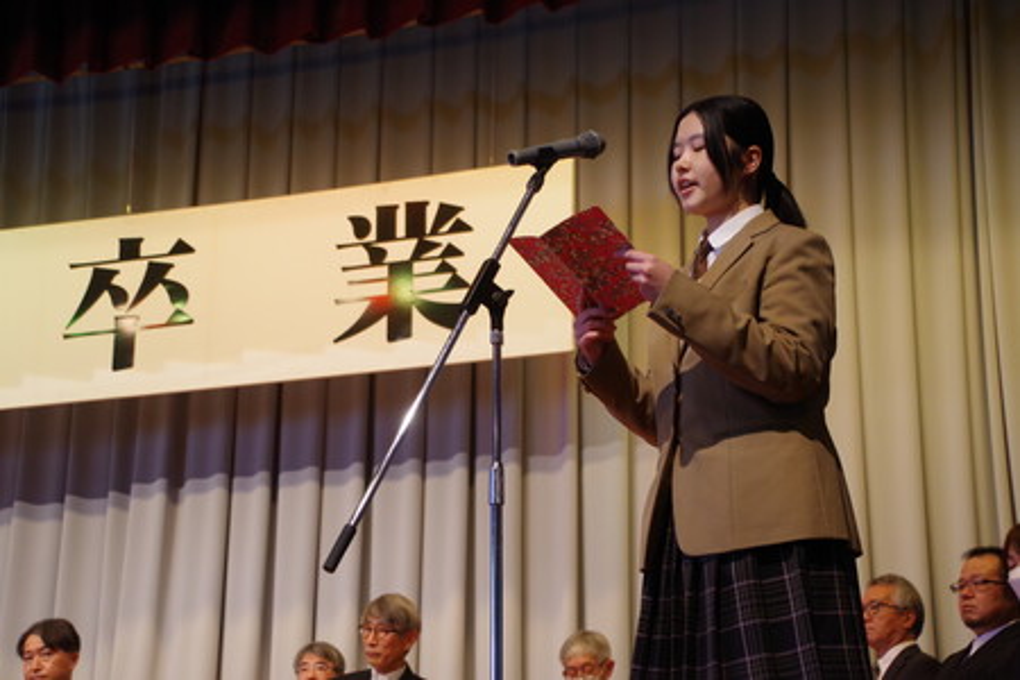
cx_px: 510
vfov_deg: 18.9
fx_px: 2040
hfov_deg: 28.1
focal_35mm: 72
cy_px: 340
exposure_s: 1/100
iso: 1600
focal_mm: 48
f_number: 4.5
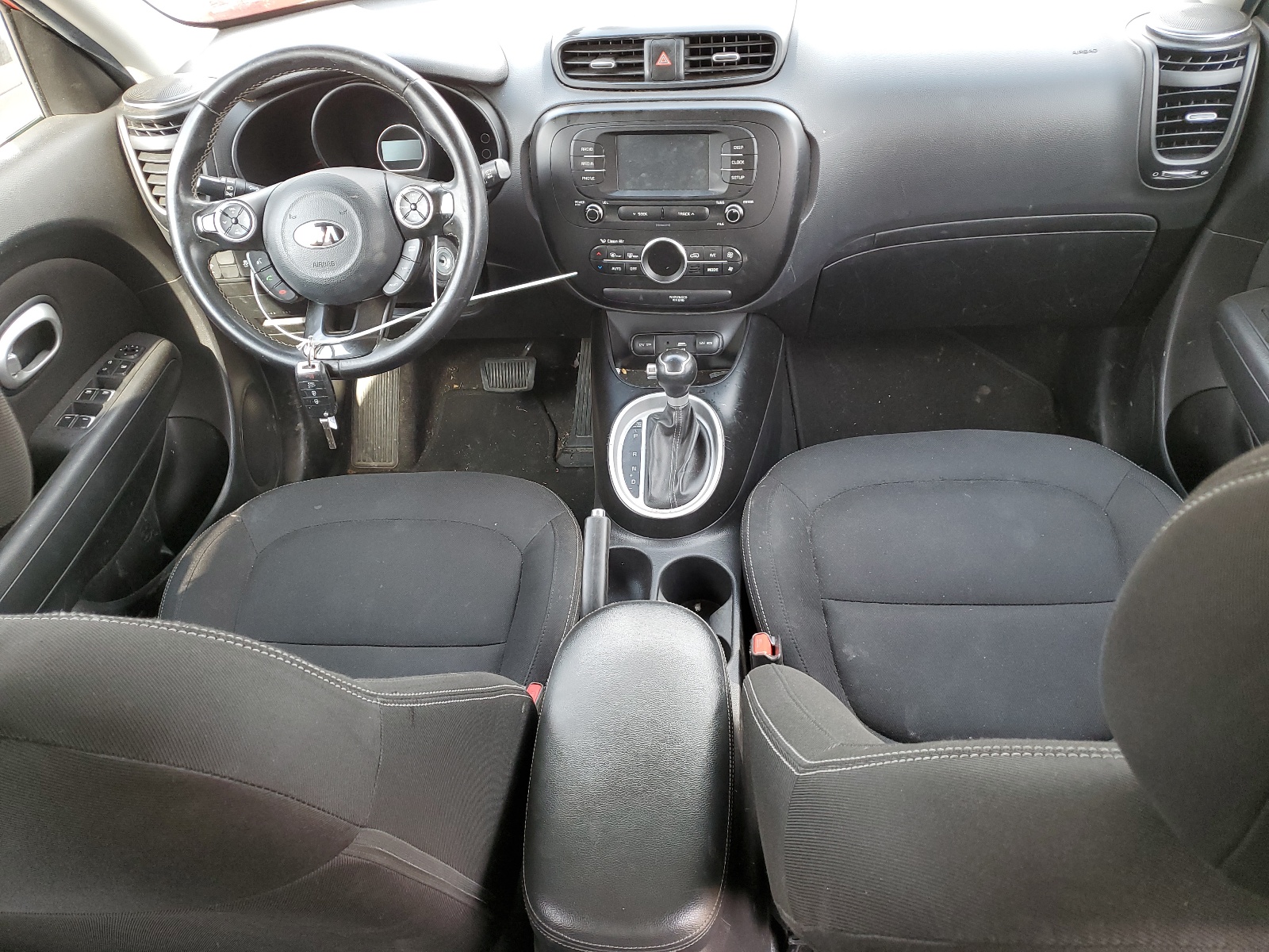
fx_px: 953
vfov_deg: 53.1
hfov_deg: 67.3
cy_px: 476
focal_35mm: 26
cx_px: 634
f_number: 1.5
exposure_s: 1/120
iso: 84
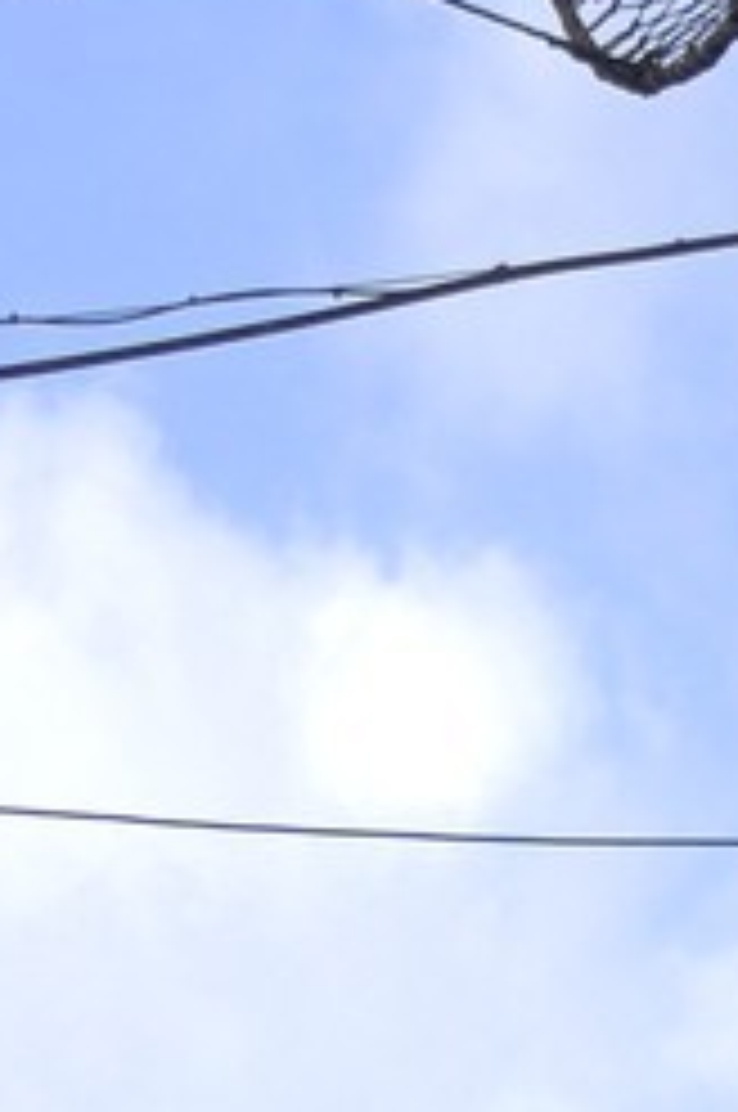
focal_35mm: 233
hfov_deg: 5.9
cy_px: 3390
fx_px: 7184
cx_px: 171
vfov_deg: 7.7
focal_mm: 24
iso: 100
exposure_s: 1/125
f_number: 9
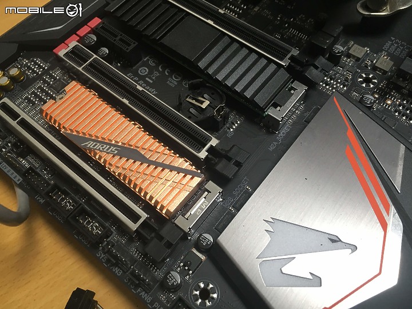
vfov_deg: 48.2
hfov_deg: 61.7
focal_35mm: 29
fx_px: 345
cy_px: 154
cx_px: 206
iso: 80
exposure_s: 1/30
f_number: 2.2
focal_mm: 4.15
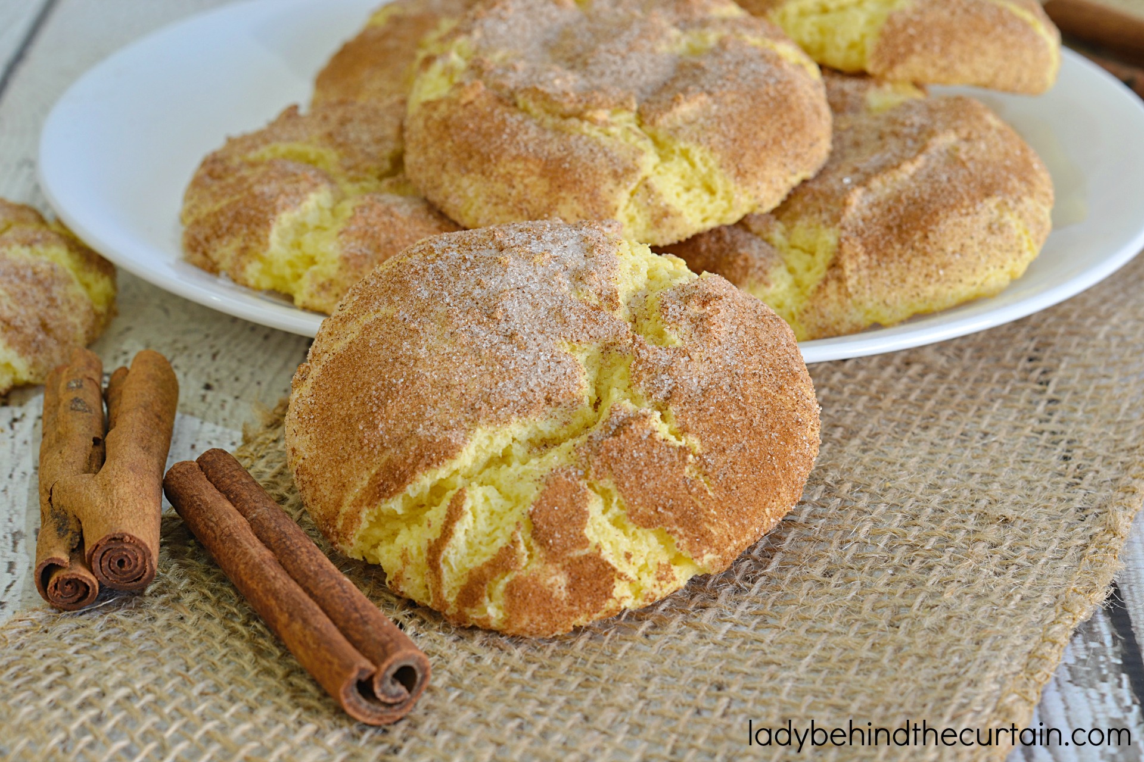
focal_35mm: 75
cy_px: 381
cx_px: 572
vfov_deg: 18.2
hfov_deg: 27.0
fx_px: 2383
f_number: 10
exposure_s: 1/2.5
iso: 100
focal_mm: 50
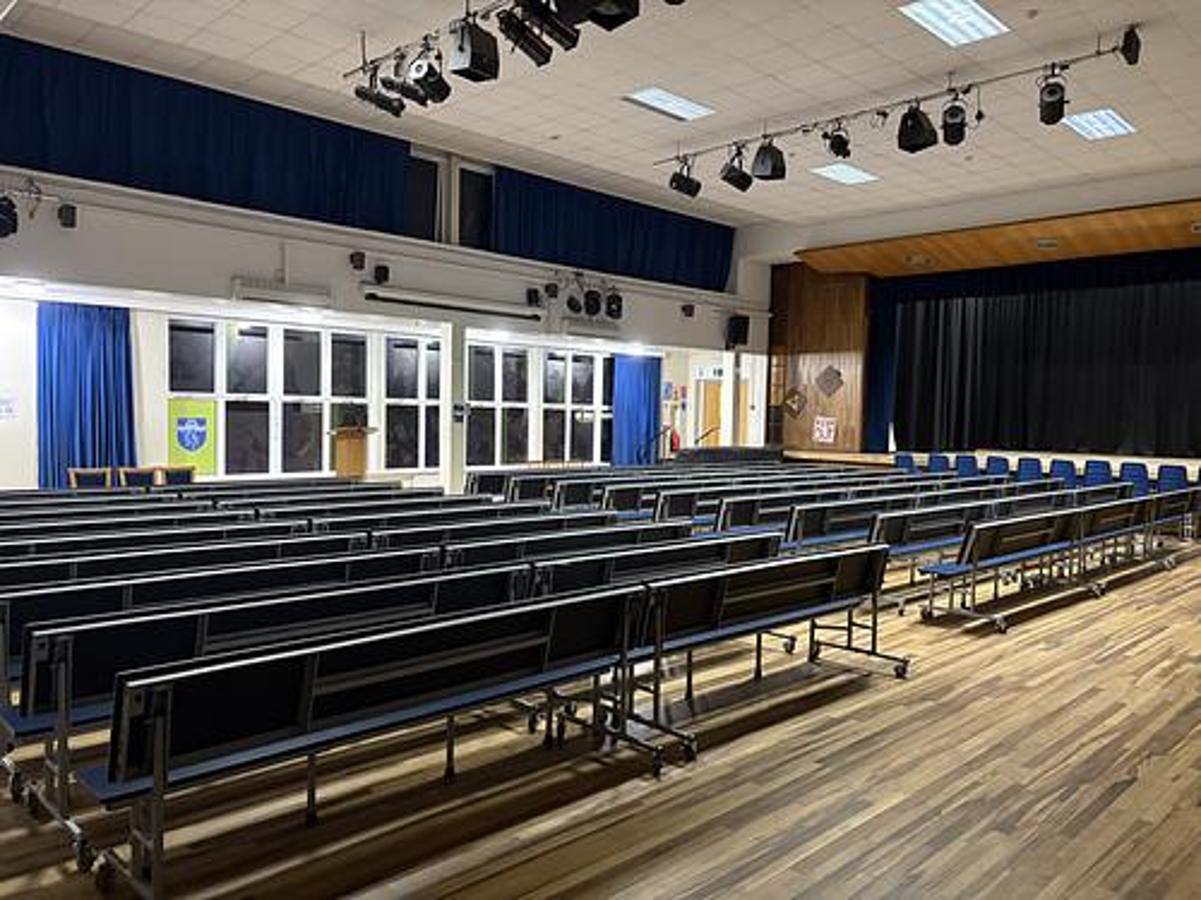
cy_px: 450
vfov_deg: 53.1
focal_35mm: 26
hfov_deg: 67.3
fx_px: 902
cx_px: 600
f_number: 1.6
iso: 500
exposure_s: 1/33
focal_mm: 5.96
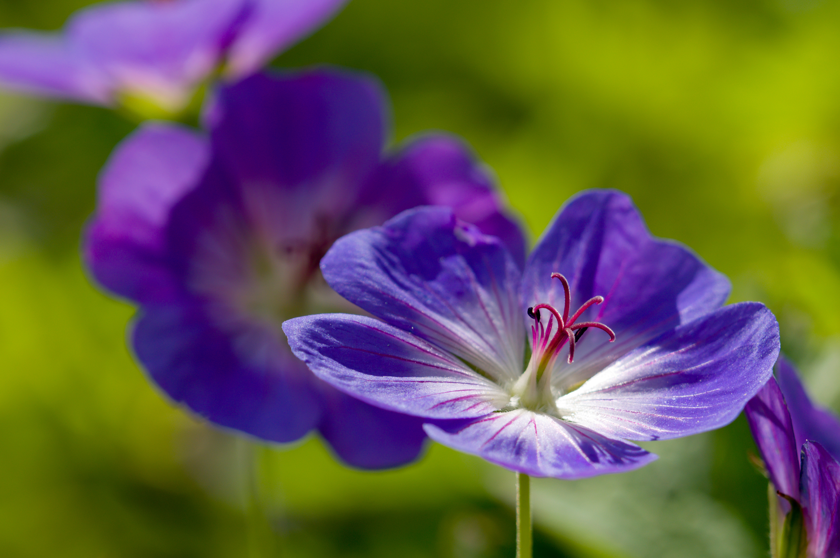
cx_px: 420
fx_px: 6991
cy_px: 279
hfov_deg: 6.9
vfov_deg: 4.6
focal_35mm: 300
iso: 200
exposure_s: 1/400
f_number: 8
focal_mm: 200
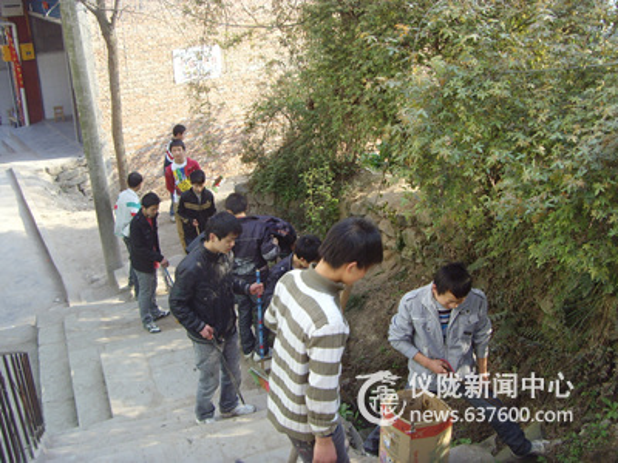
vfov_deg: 36.8
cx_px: 309
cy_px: 232
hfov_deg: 47.9
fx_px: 696
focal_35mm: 39
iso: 80
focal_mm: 6.6
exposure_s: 1/125
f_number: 3.5
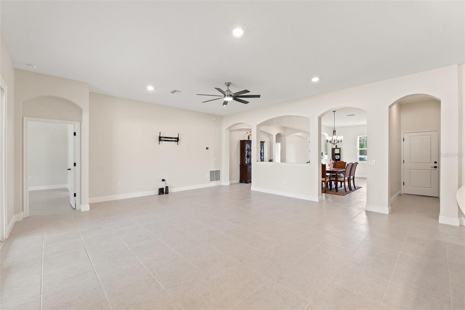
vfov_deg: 77.3
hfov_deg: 100.4
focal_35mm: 15
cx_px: 232
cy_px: 155
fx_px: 194
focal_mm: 10
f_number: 8
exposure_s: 1/10
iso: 400
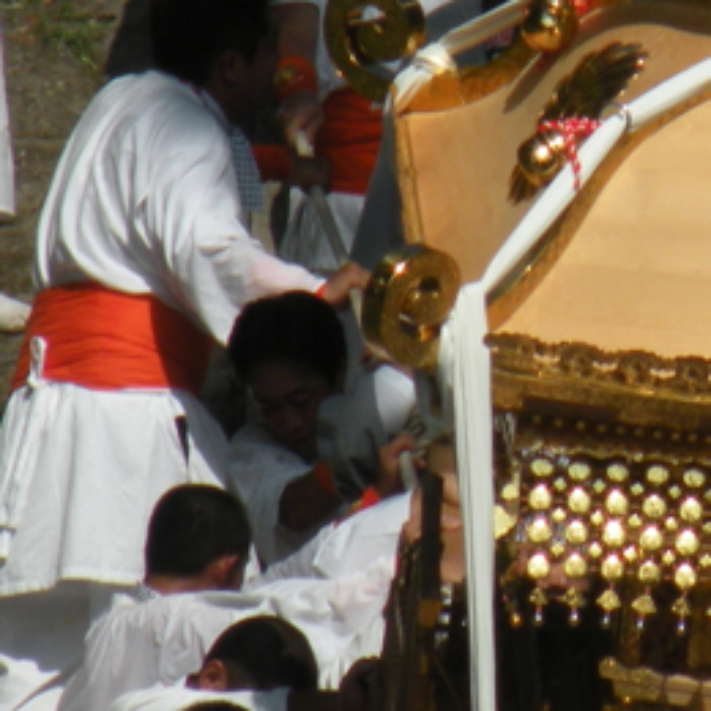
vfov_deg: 1.1
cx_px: 648
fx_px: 38366
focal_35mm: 1651
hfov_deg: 1.1
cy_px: 383
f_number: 7.1
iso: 64
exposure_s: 1/483
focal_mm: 84.2
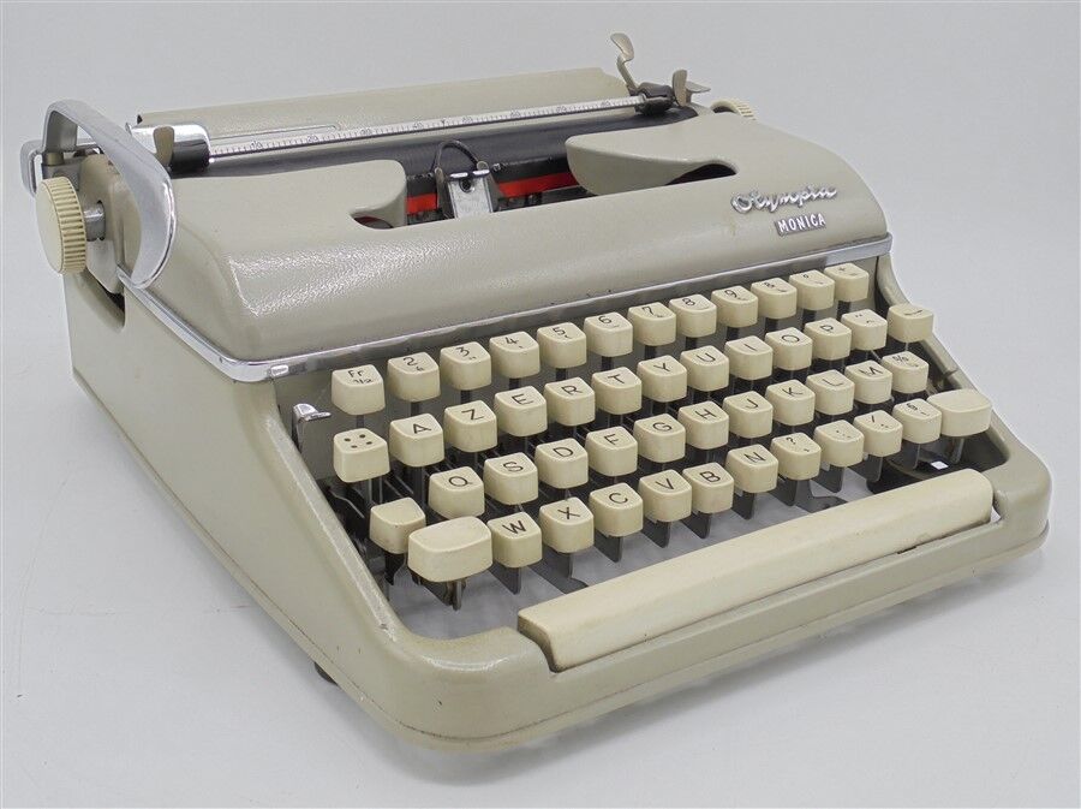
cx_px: 540
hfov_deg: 49.0
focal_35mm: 38
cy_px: 404
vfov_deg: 37.7
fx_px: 1185
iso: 100
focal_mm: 6.9
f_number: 4.2
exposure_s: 1/200
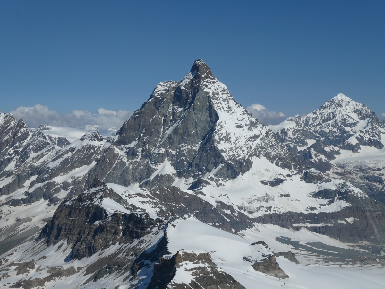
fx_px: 634
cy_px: 144
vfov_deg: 25.7
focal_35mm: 57
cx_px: 192
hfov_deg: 33.8
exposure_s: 1/1000
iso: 80
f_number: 6.3
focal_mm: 10.3
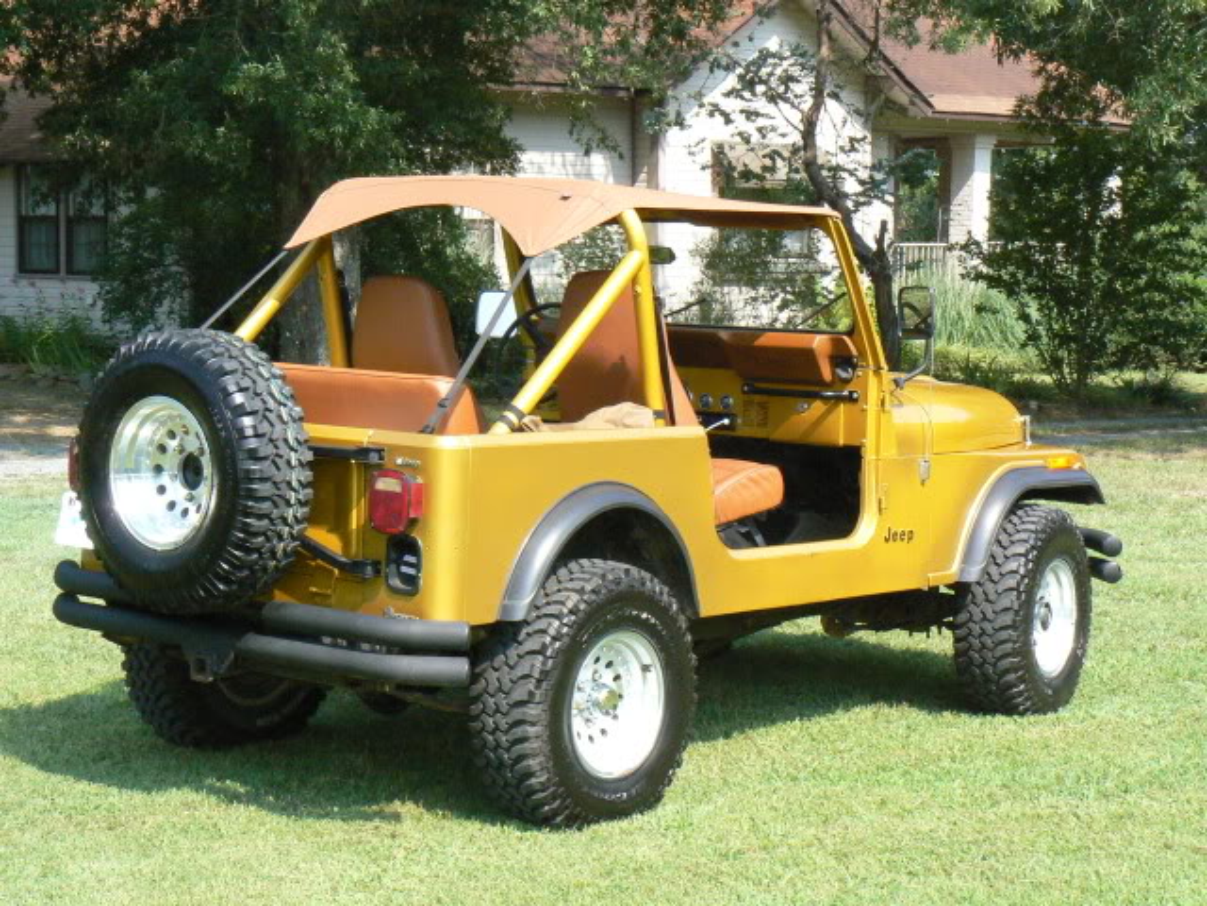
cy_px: 453
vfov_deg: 19.9
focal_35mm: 74
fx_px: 2580
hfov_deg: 26.3
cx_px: 604
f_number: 8
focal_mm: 12.4
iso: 400
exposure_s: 1/500
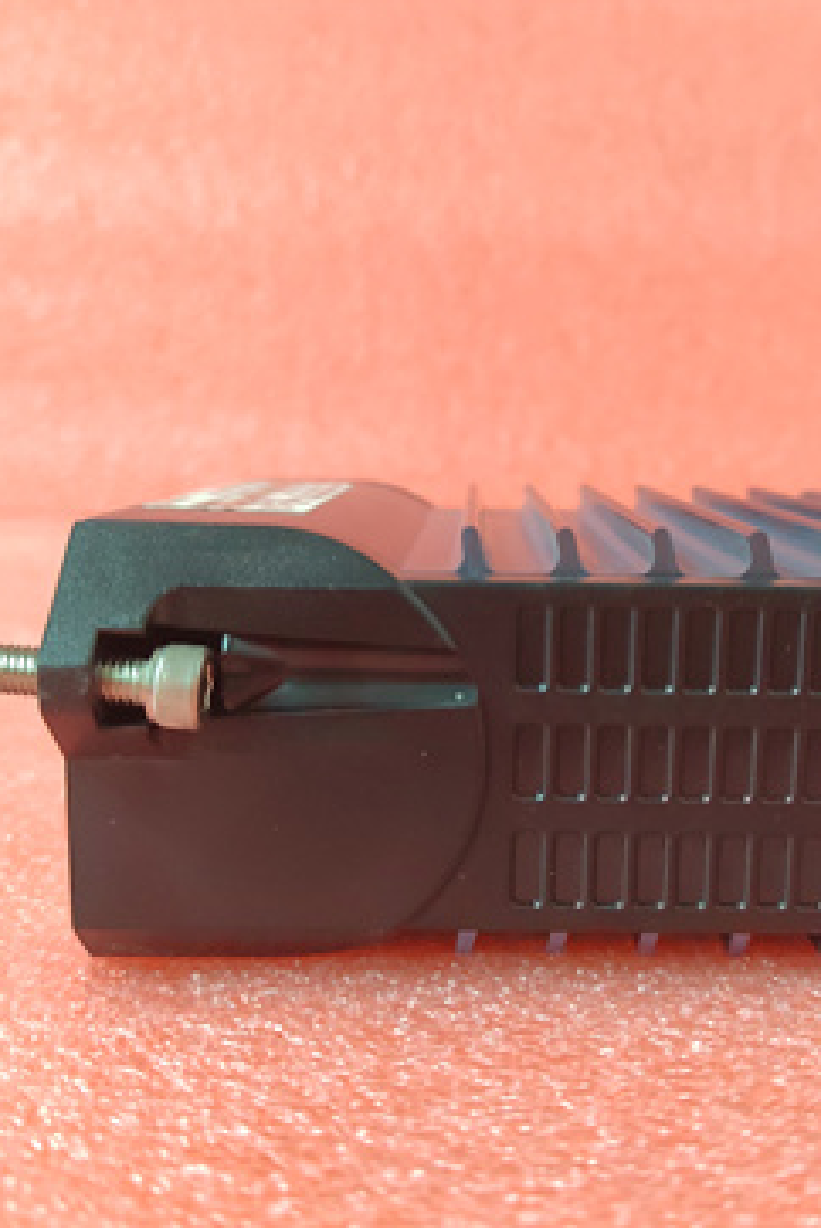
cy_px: 626
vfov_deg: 57.2
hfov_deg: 39.8
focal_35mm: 33
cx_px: 502
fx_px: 1127
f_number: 1.9
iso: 3656
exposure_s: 1/50
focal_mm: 5.52
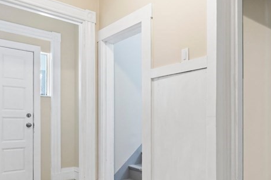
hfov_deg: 59.7
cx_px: 166
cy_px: 127
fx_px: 233
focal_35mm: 31
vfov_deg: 41.5
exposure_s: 1/5
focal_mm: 14
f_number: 7.1
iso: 250
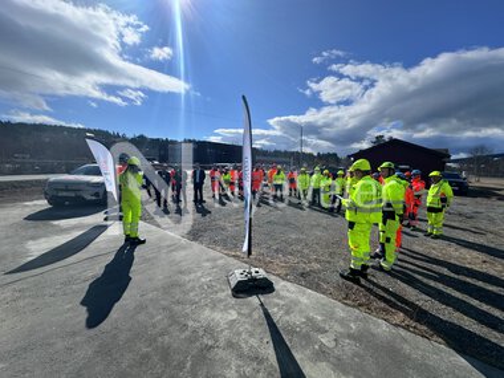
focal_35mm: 14
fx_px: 204
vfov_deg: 85.7
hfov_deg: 102.1
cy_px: 189
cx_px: 252
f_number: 2.2
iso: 50
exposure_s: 1/4630
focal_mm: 2.22
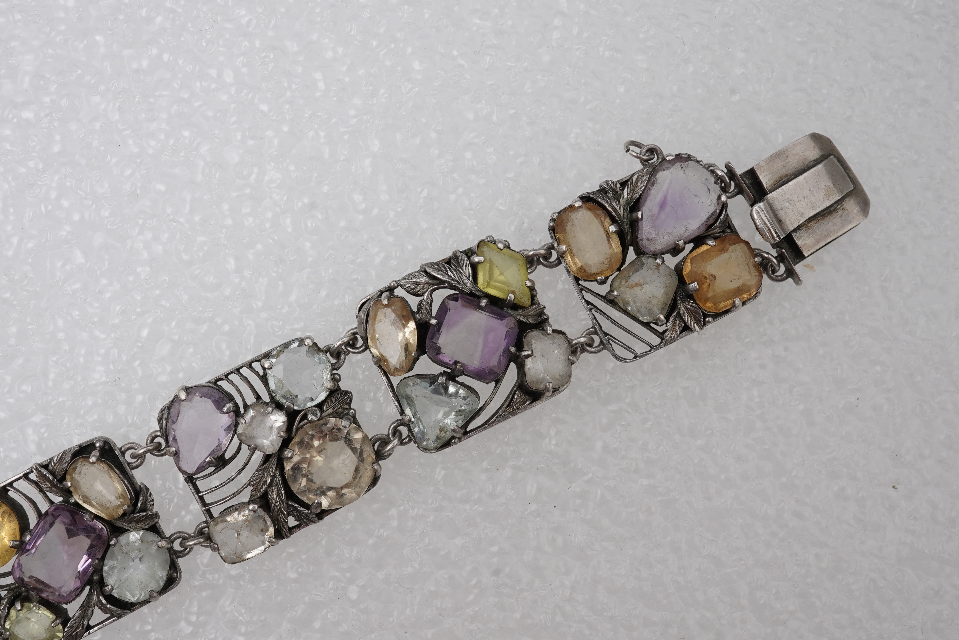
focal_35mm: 45
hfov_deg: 43.6
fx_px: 1199
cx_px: 480
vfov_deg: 29.9
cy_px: 320
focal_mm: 30
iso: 500
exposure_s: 1/125
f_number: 22
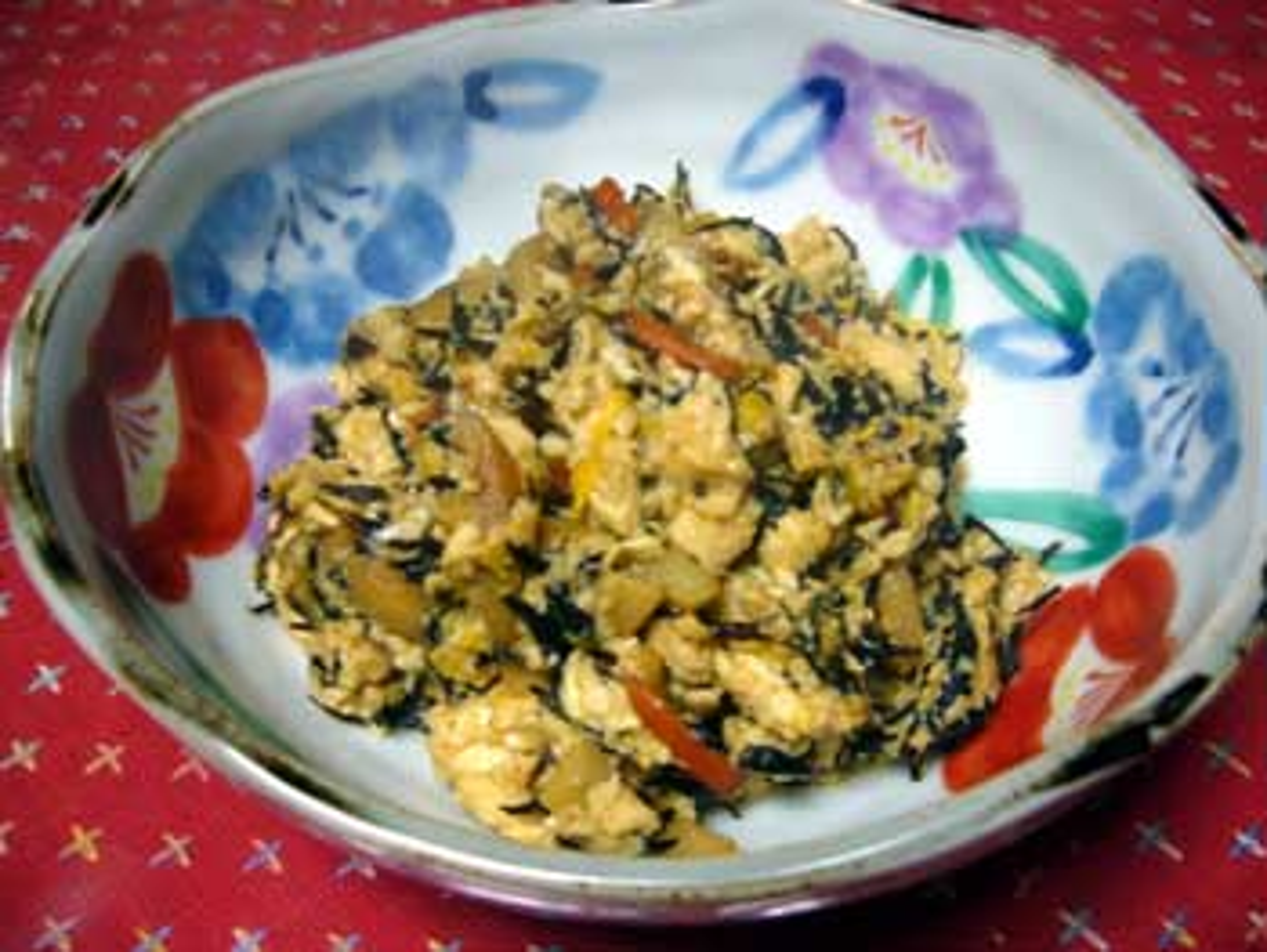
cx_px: 634
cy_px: 476
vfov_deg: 40.7
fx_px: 1282
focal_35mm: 35
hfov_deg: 52.6
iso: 80
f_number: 2.8
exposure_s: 1/8
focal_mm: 5.8
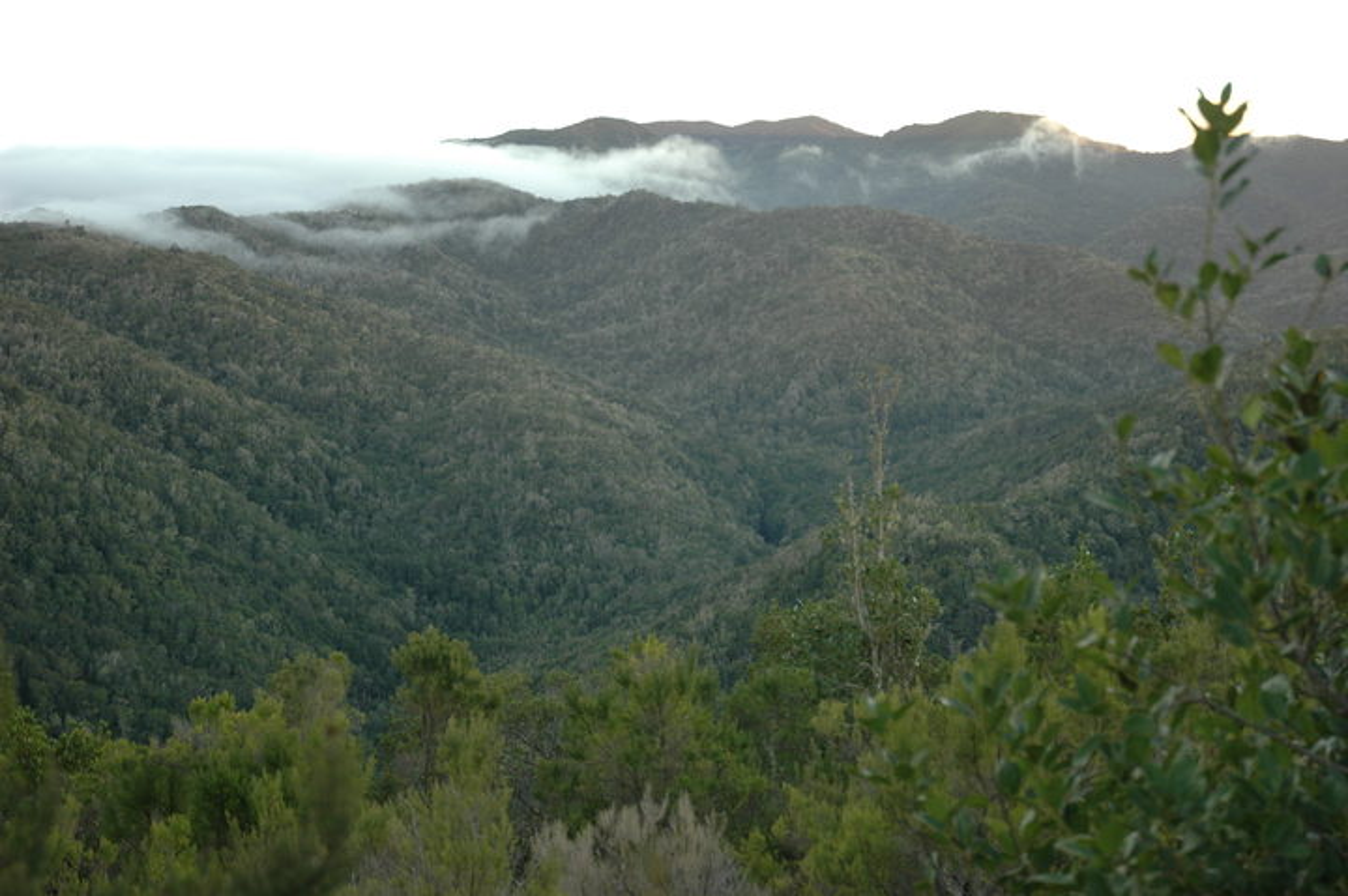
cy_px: 448
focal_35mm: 57
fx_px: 2133
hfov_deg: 35.1
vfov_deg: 23.7
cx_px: 674
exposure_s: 1/50
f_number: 4.2
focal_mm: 38
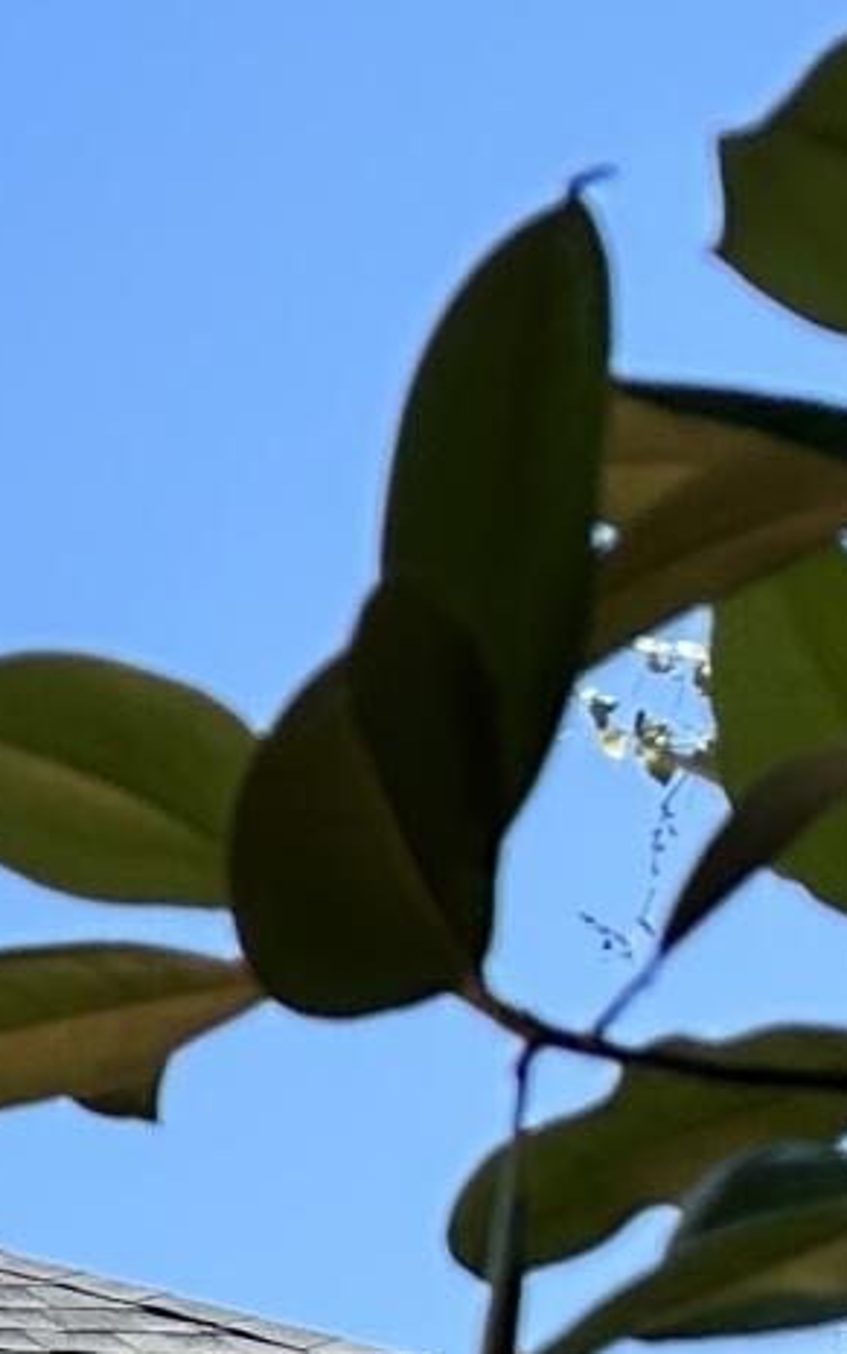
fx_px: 6051
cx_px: -3059
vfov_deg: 11.7
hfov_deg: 6.0
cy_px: 2525
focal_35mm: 164
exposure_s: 1/1812
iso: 80
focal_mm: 6.86
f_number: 1.78
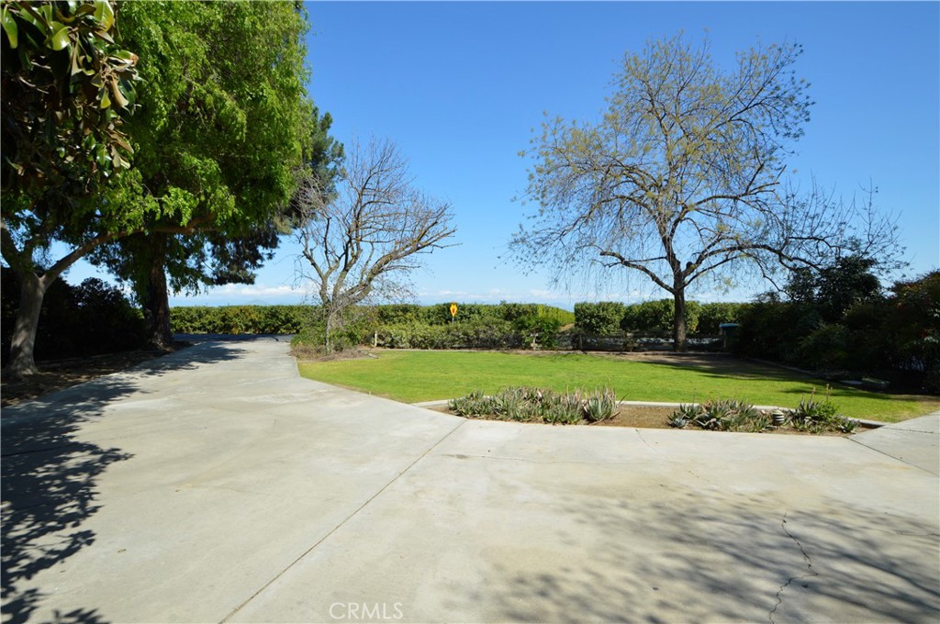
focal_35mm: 16
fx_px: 430
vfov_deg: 71.9
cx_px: 470
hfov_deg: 95.1
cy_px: 312
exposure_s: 1/250
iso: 100
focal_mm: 11
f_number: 8
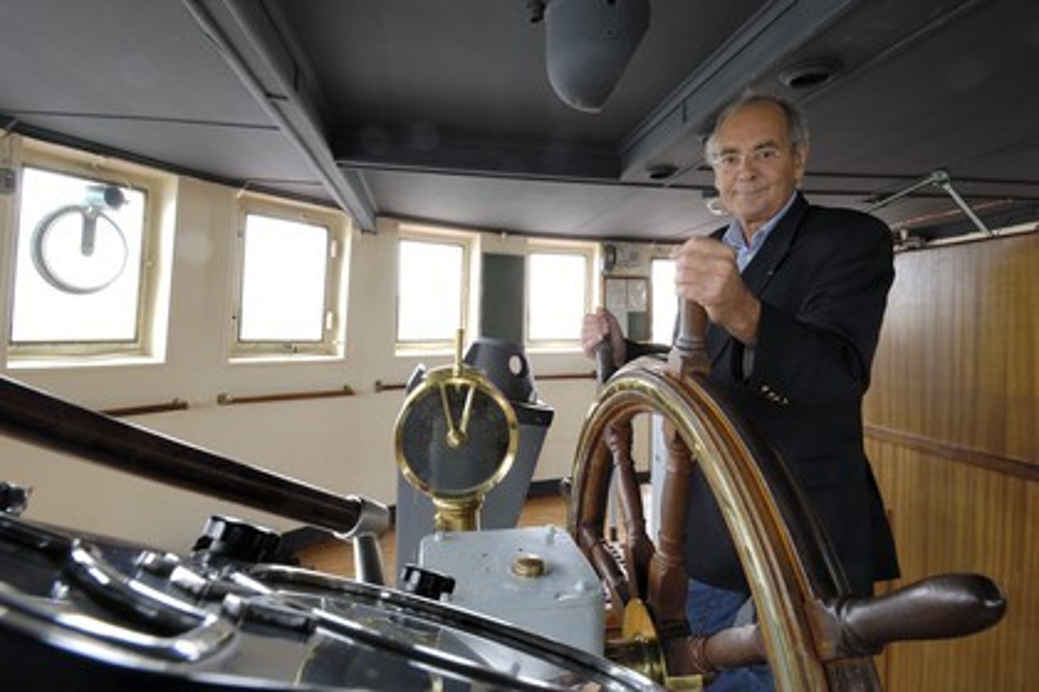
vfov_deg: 67.4
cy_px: 346
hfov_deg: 90.0
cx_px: 520
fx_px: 519
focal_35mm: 18
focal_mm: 12
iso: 100
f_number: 11
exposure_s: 1/1.25
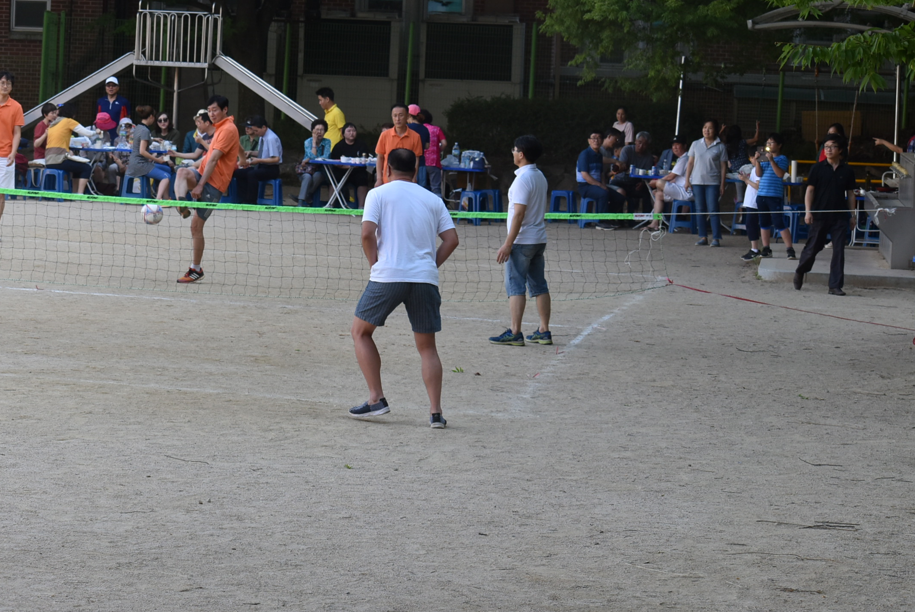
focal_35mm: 147
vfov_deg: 9.4
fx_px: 3739
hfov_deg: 13.9
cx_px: 341
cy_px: 243
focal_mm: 70
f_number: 7.1
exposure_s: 1/200
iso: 400
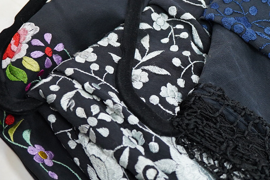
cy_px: 87
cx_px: 180
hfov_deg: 22.8
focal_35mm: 89
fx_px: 667
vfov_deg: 15.4
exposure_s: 1/125
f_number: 3.5
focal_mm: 30
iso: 1250
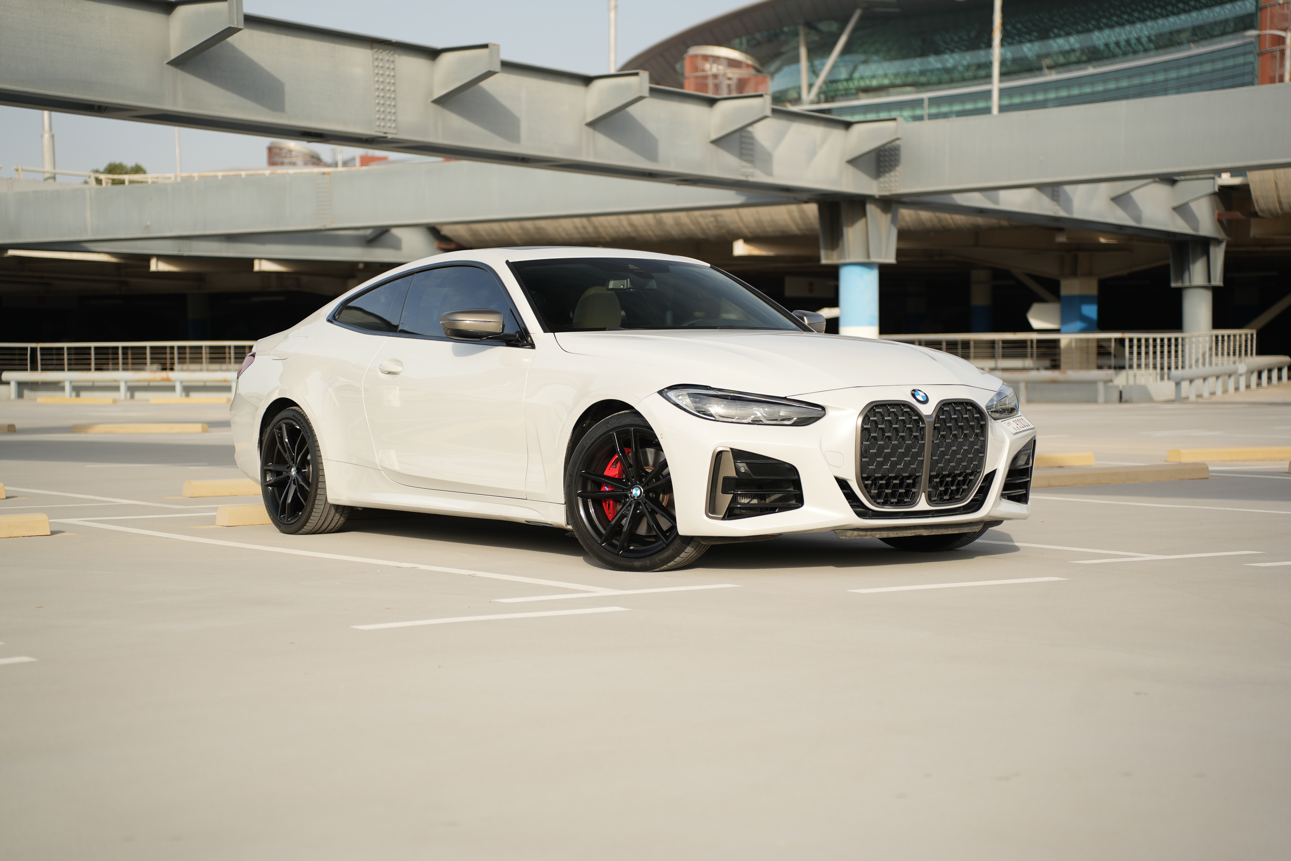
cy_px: 430
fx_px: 2474
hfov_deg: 29.2
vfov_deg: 19.7
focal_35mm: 69
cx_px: 646
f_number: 2.8
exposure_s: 1/200
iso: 100
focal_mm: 69
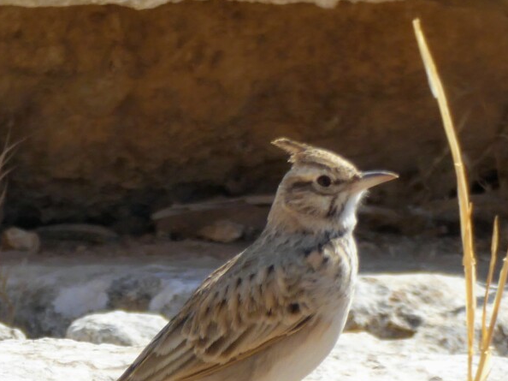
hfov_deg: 0.9
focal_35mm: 2265
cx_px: 204
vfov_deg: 0.7
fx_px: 33226
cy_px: 226
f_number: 6.4
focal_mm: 129
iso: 80
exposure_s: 1/200
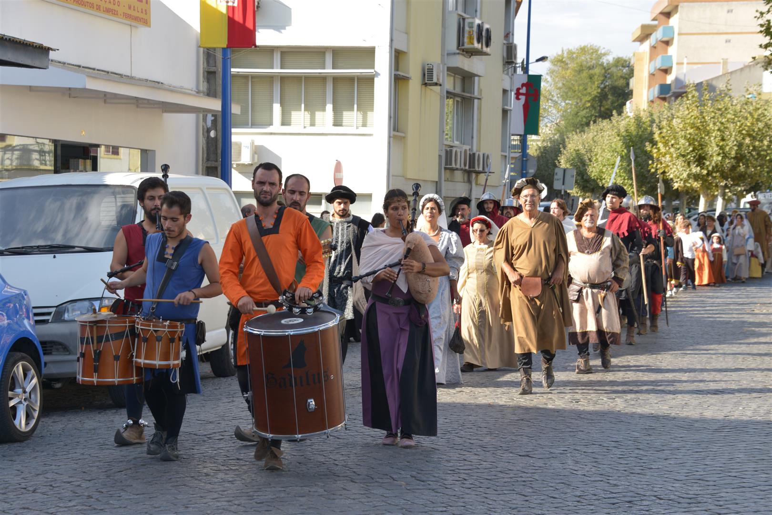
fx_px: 1930
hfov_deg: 22.6
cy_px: 258
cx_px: 386
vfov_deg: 15.2
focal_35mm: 90
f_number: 8
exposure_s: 1/125
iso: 250
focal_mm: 90
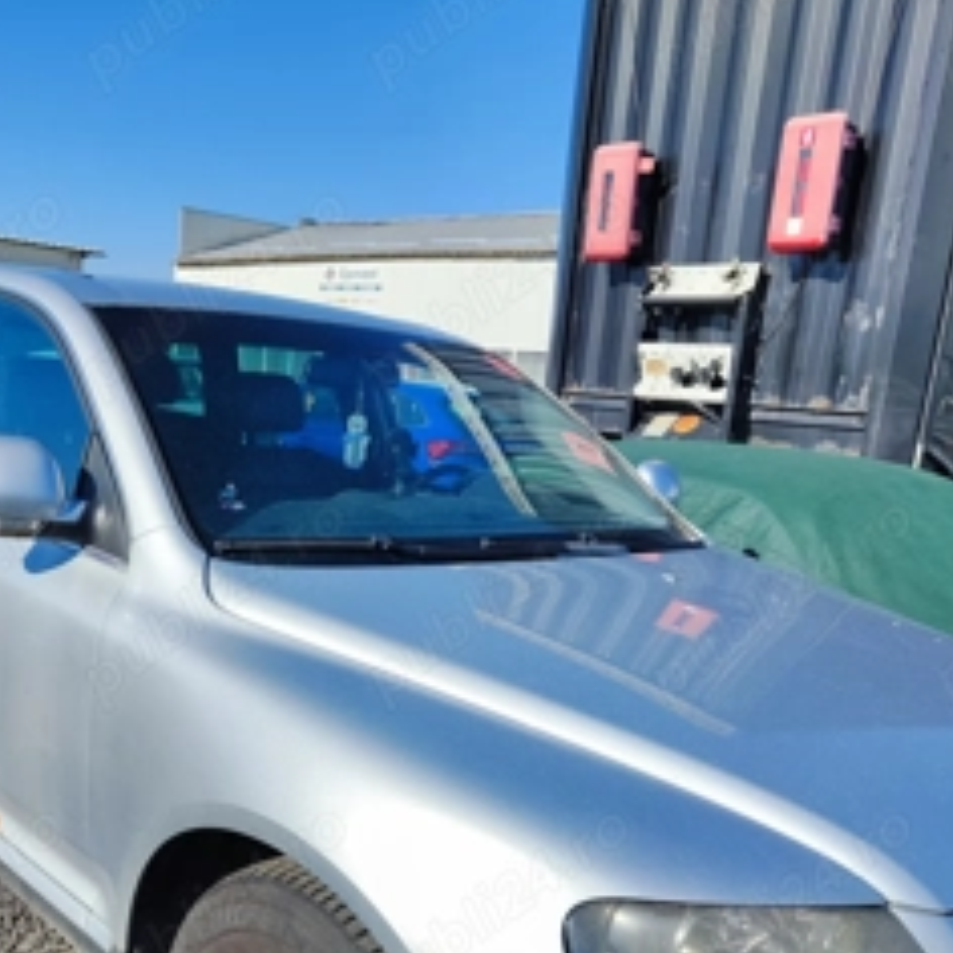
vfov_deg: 45.1
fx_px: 1121
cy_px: 666
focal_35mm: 36
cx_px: 355
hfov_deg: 45.6
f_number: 1.88
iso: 50
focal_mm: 5.59
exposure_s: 1/4981
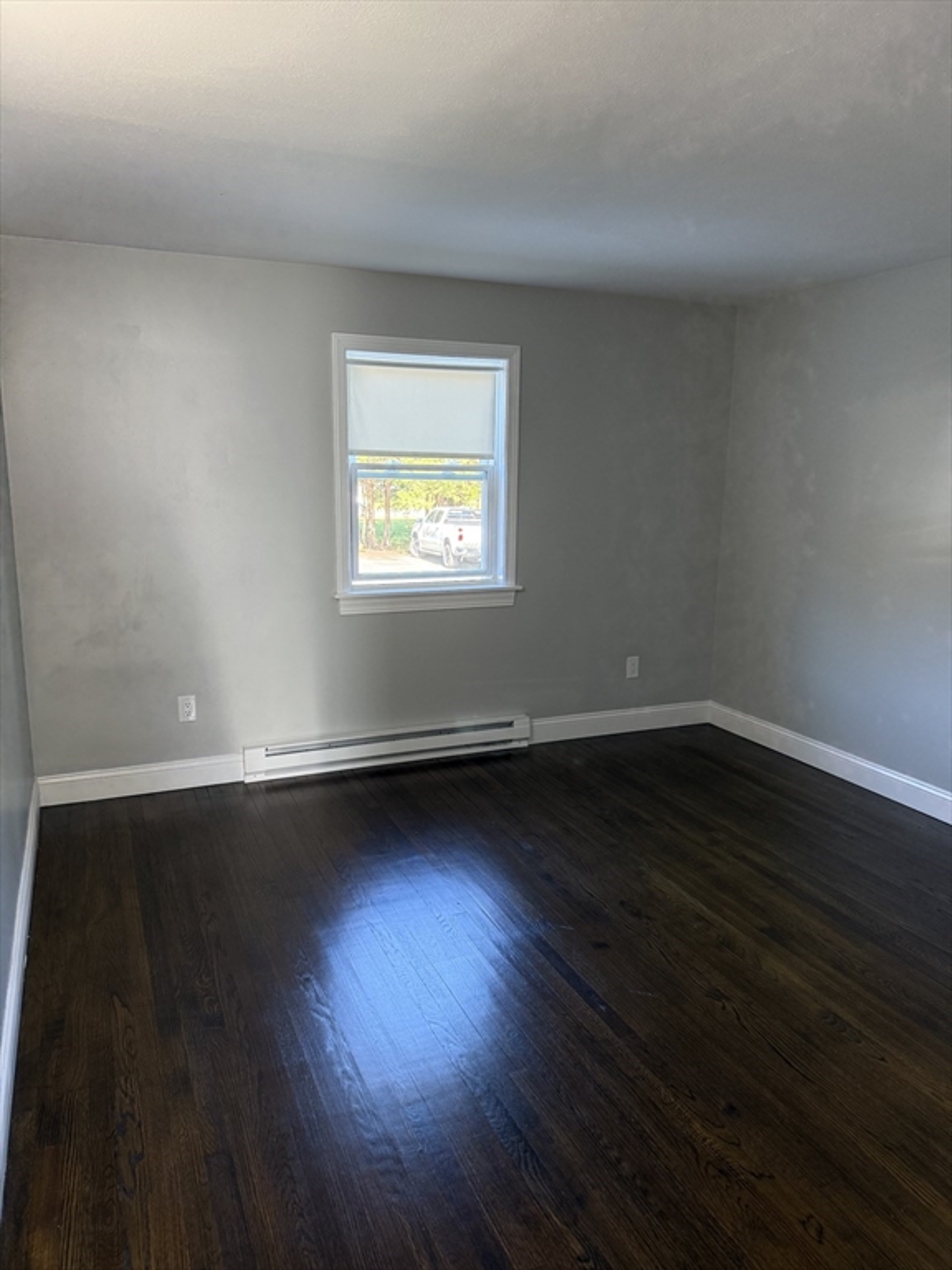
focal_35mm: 24
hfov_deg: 56.8
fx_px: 880
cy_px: 635
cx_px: 476
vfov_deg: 71.6
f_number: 1.78
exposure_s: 1/60
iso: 250
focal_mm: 6.76
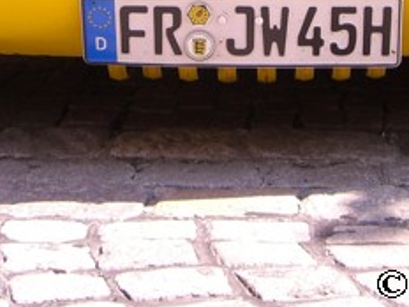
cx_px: 208
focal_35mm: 105
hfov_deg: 18.7
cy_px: -108
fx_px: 1241
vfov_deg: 13.5
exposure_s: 1/160
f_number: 4.3
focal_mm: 6.2
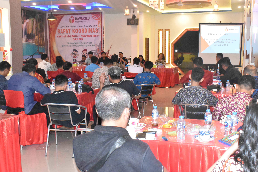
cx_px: 129
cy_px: 86
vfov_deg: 30.8
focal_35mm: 44
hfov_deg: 45.0
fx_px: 312
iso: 11400
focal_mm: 29
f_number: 13
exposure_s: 1/60
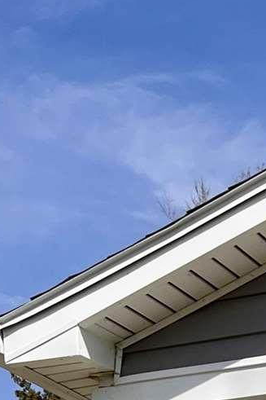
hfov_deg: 10.6
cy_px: 908
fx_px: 1408
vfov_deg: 13.0
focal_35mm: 127
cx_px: 303
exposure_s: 1/5076
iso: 50
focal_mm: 5.1
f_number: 1.6
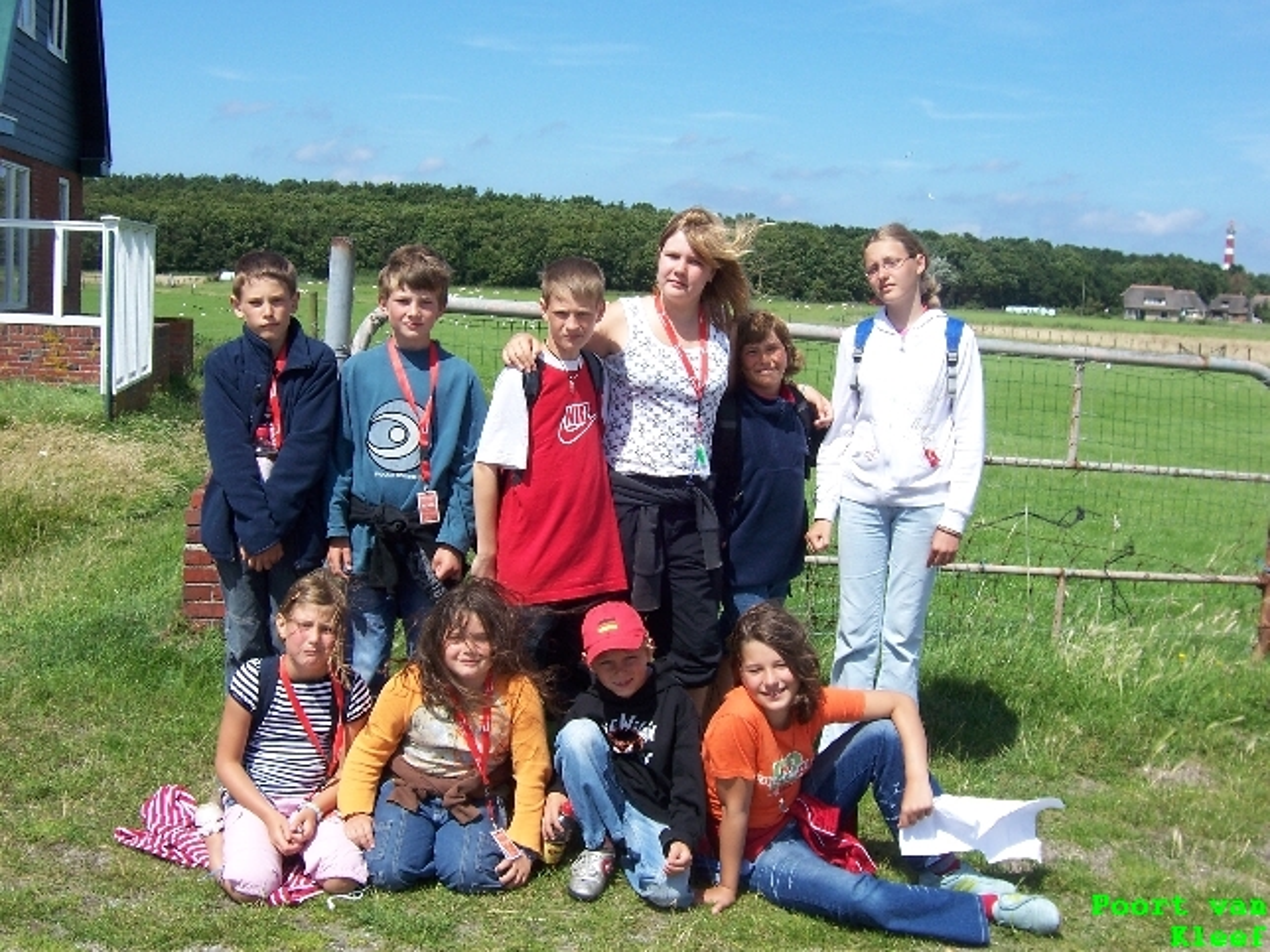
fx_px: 1651
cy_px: 476
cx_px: 635
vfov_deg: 32.2
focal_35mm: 45
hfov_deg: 42.1
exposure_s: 1/400
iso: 80
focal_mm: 7.7
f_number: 5
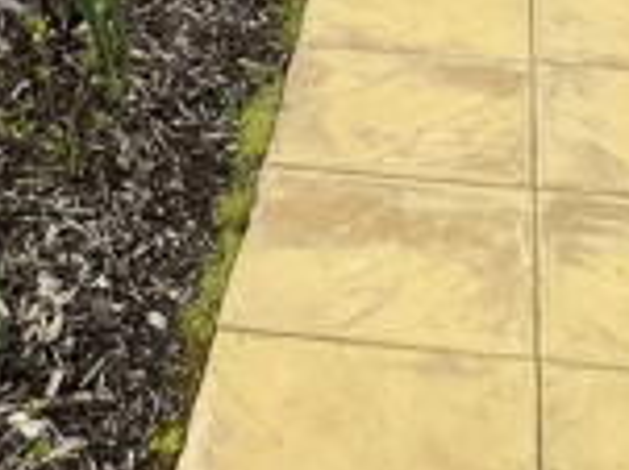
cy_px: -512
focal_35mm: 88
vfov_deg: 13.8
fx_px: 1598
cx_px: 150
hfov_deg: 22.1
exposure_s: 1/385
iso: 32
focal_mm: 1.57
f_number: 1.8
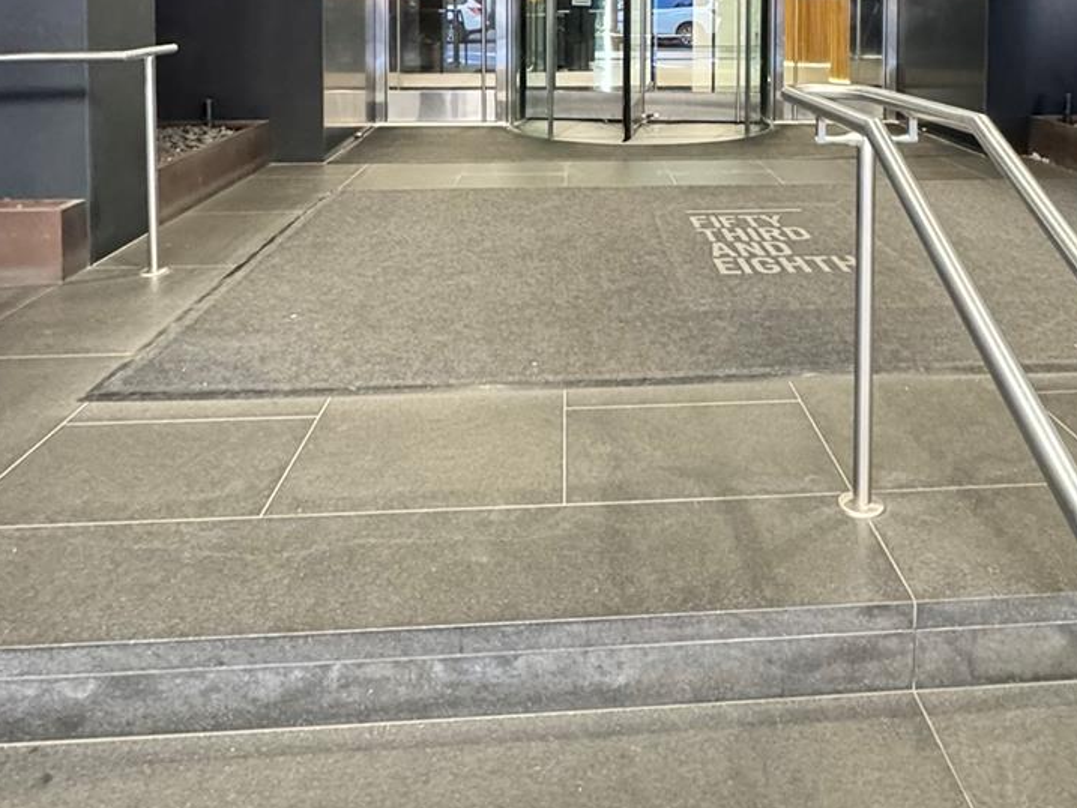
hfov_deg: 59.5
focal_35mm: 30
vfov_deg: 41.7
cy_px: 33
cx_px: 641
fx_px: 934
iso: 1250
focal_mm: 2.22
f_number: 2.2
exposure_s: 1/60
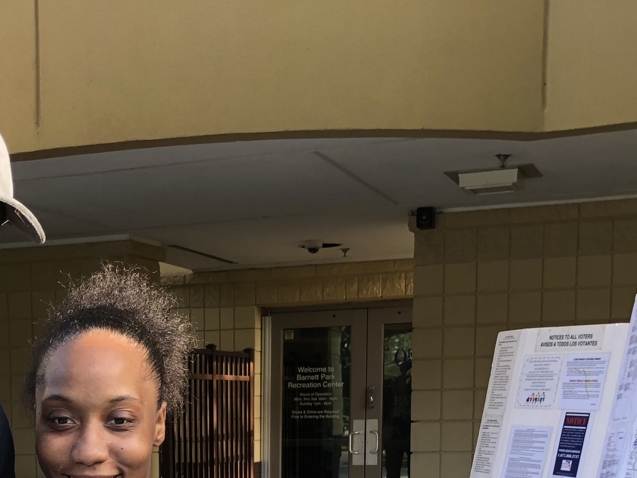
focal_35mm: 70
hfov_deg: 26.9
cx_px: 77
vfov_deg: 19.6
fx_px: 1288
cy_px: 596
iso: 50
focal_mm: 3.99
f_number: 1.8
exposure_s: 1/120
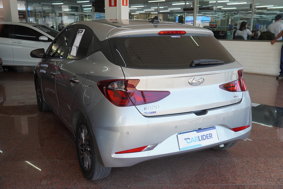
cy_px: 94
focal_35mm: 38
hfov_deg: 51.3
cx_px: 142
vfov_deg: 35.5
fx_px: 295
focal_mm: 25
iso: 100
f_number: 4.5
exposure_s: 1/80
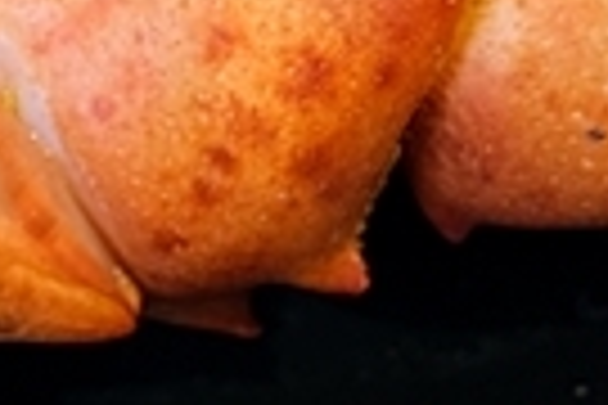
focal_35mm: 220
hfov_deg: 9.3
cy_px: -477
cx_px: 23
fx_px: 3715
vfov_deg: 6.0
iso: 500
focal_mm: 23
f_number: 3.2
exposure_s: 1/38
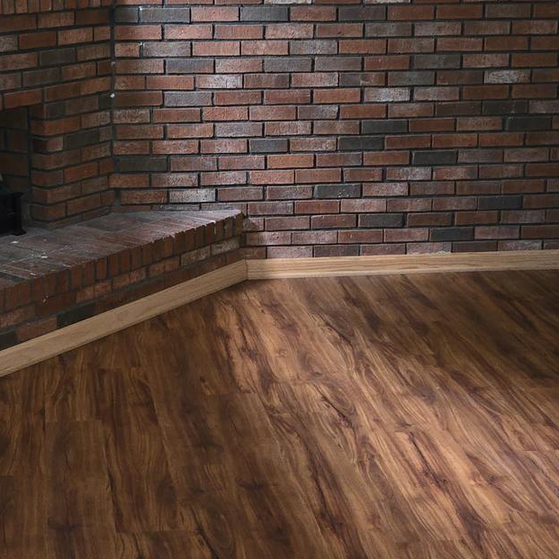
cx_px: 200
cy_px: 249
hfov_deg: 25.6
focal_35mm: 67
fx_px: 1224
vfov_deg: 25.7
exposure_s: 1/12
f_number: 1.8
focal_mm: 5.4
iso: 200
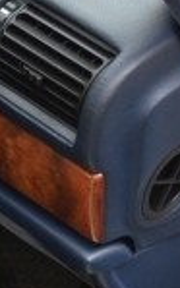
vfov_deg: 11.0
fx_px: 1485
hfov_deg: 6.3
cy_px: 310
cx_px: -387
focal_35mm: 189
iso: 640
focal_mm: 18
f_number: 4
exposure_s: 1/60
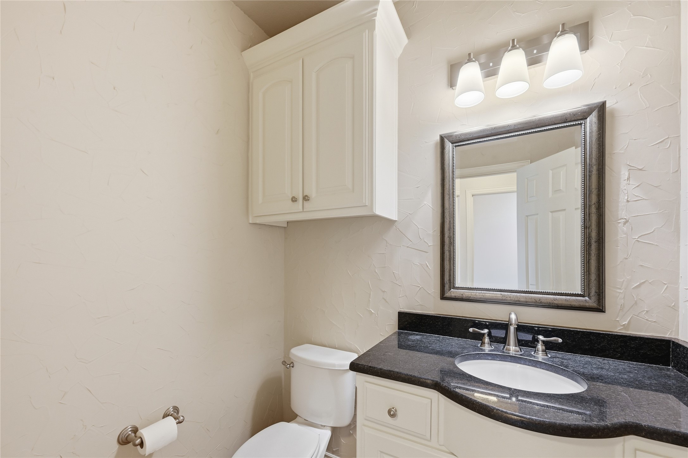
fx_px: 267
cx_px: 344
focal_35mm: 14
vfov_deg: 81.1
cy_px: 229
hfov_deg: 104.3
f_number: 7.1
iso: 1000
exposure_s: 1/320
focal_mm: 14
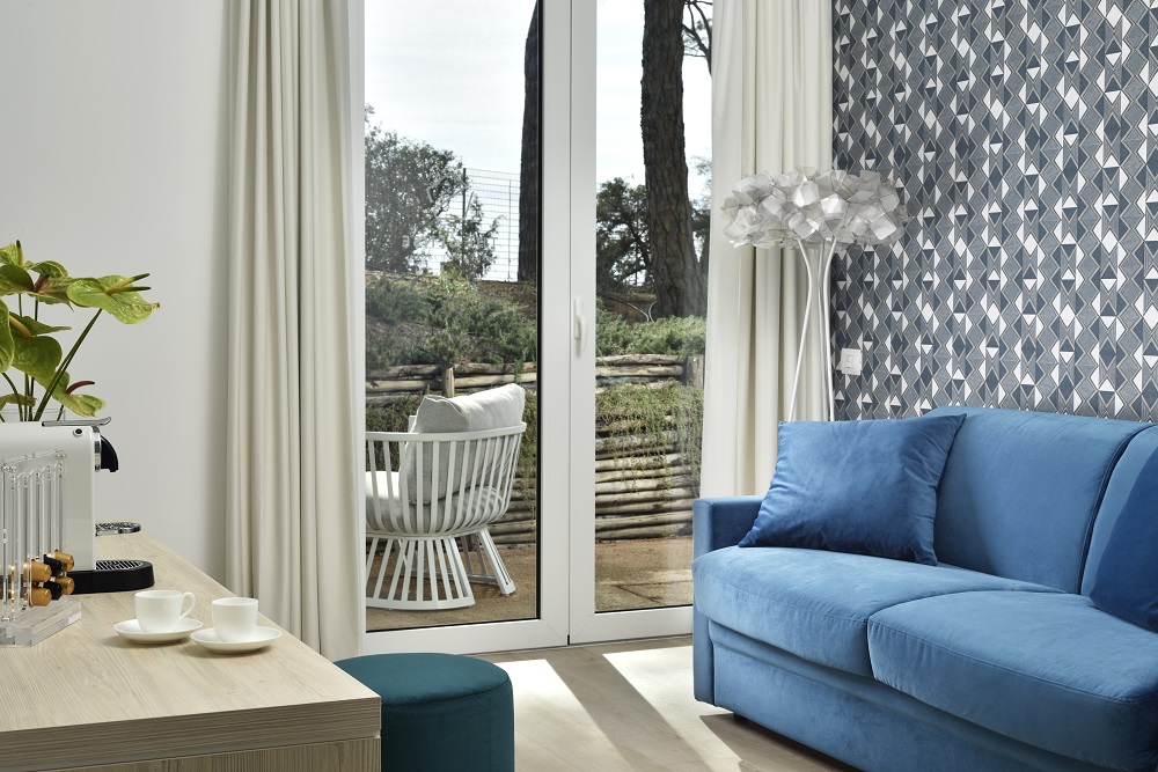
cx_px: 579
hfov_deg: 39.6
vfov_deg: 27.0
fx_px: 1608
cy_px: 386
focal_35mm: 50
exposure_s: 1/125
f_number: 11
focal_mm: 50
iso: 200
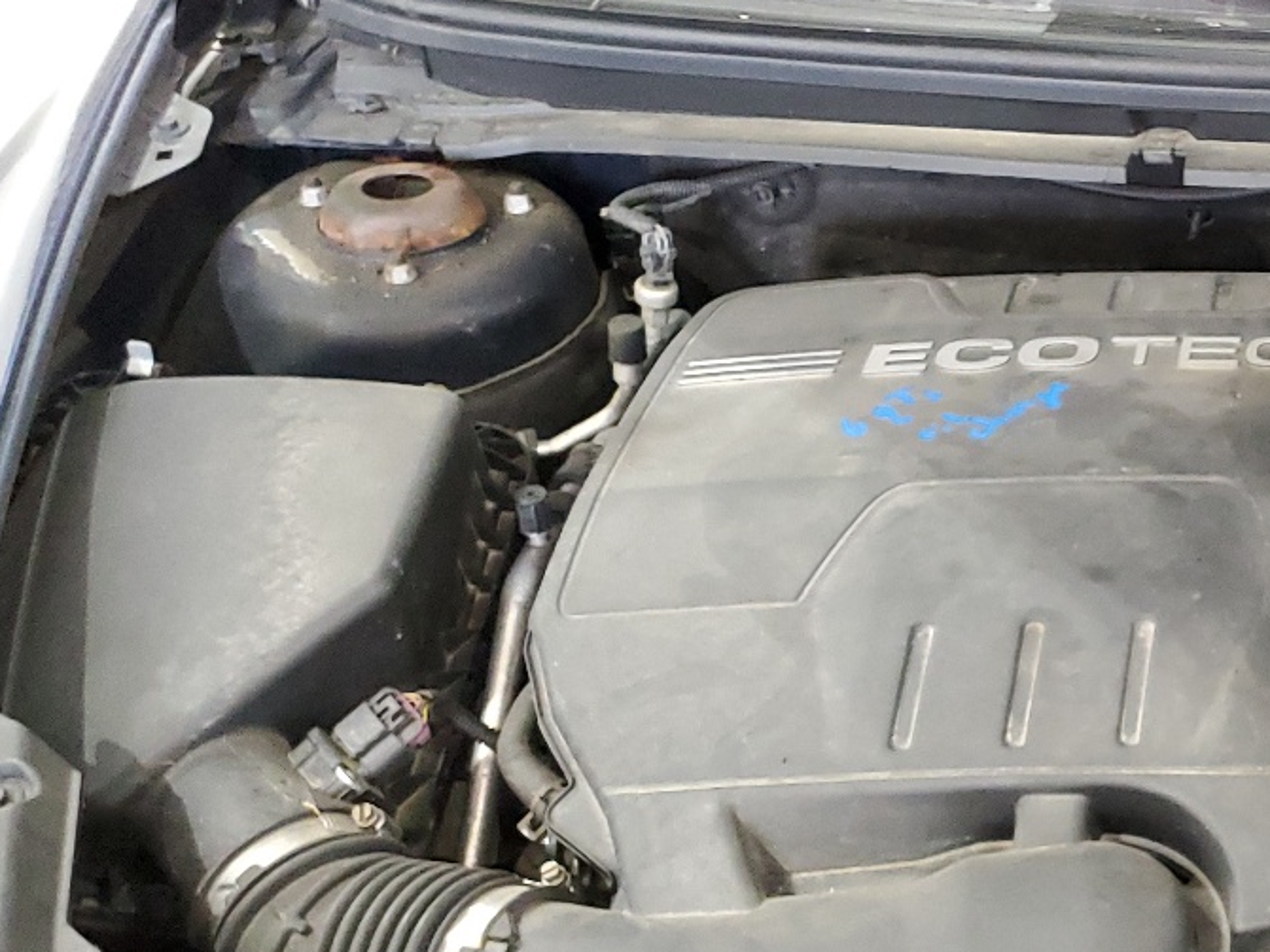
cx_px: 1476
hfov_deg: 27.8
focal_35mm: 62
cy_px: 564
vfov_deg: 23.6
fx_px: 2274
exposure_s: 1/60.2
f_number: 1.5
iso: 365
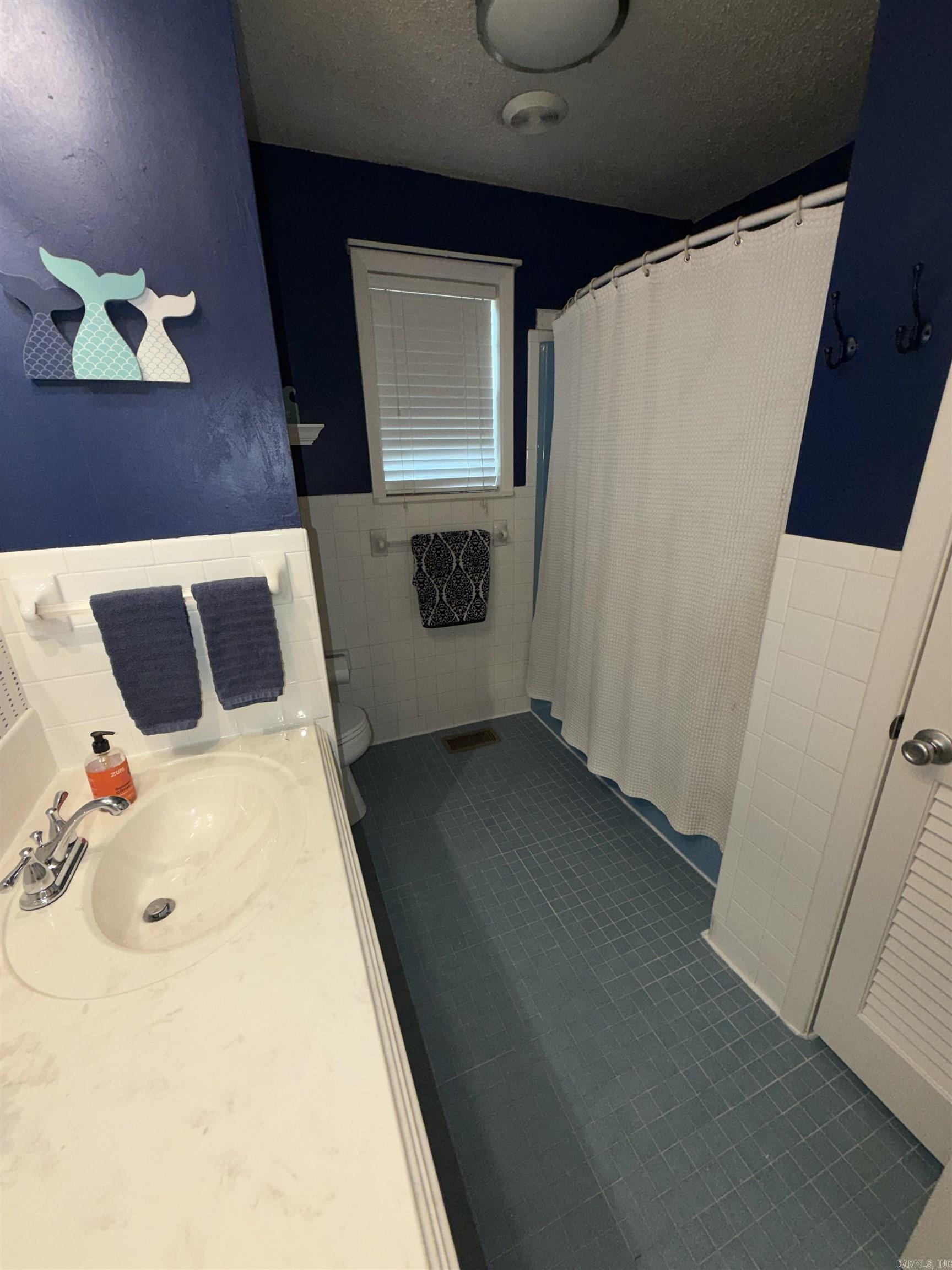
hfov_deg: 85.7
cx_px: 476
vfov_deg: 102.1
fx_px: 513
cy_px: 635
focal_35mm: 14
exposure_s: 1/60
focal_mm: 2.22
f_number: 2.2
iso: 64
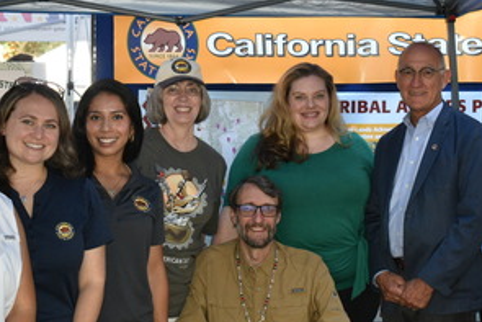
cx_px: 257
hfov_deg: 24.2
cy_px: 150
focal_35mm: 84
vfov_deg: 16.3
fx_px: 1125
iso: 800
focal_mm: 29
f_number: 4.2
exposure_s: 1/125
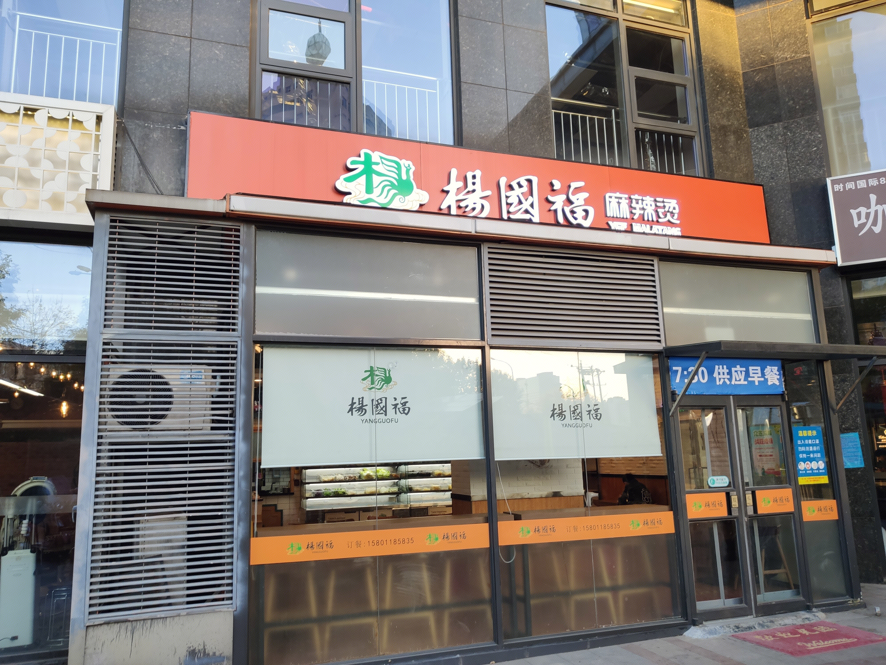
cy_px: 332
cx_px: 443
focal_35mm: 26
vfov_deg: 53.1
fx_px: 665
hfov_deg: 67.3
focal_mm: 4.75
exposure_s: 1/100
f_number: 1.75
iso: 120
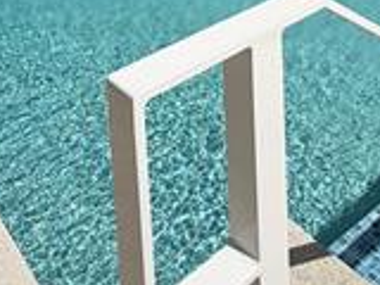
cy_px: -204
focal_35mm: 56
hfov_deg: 34.2
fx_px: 615
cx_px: 228
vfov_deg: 20.1
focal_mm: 2.22
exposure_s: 1/1961
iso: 20
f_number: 2.2
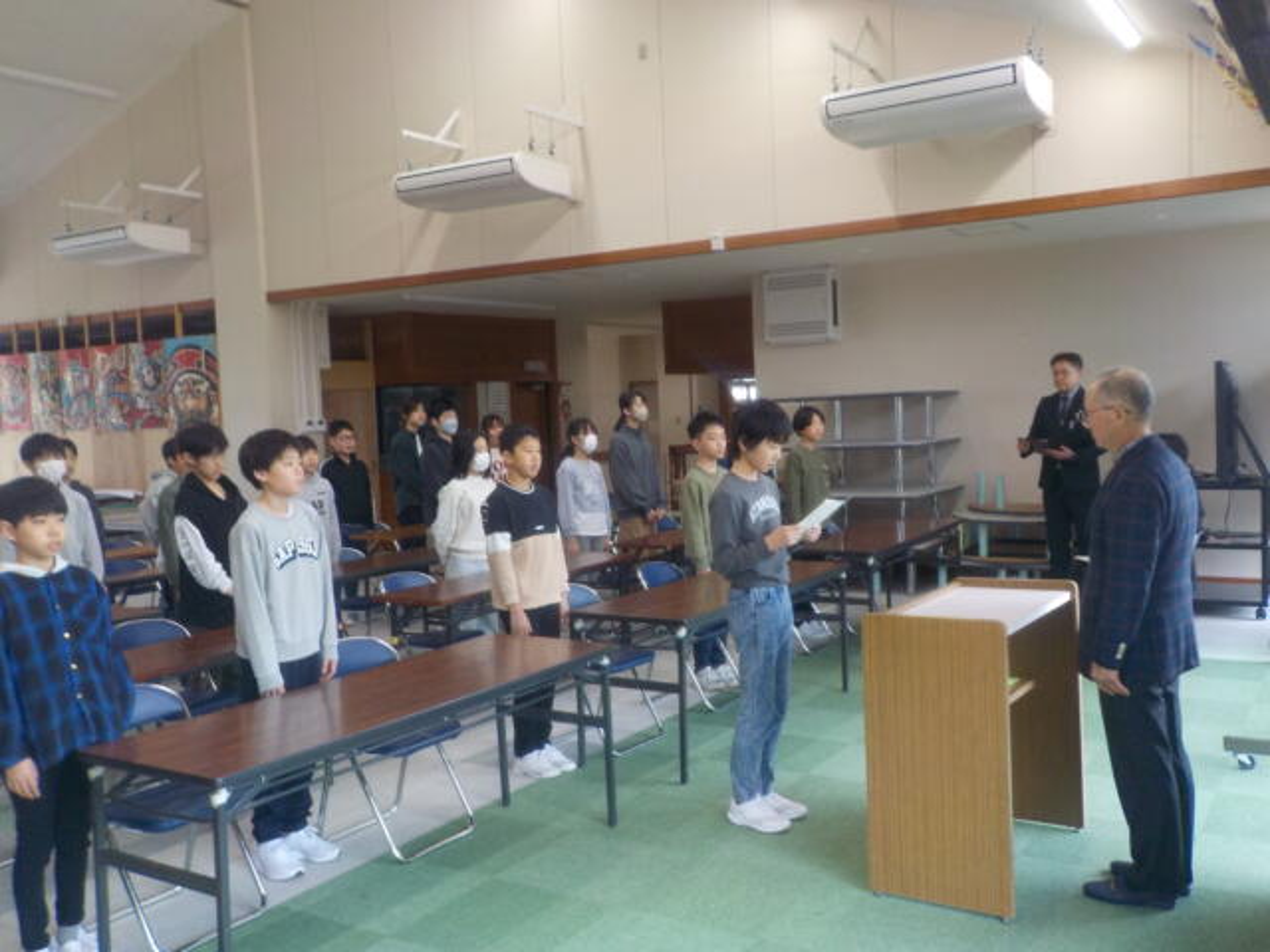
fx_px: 1101
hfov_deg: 60.0
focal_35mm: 30
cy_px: 476
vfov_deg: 46.8
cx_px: 635
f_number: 3.3
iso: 180
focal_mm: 4.1
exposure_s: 1/30
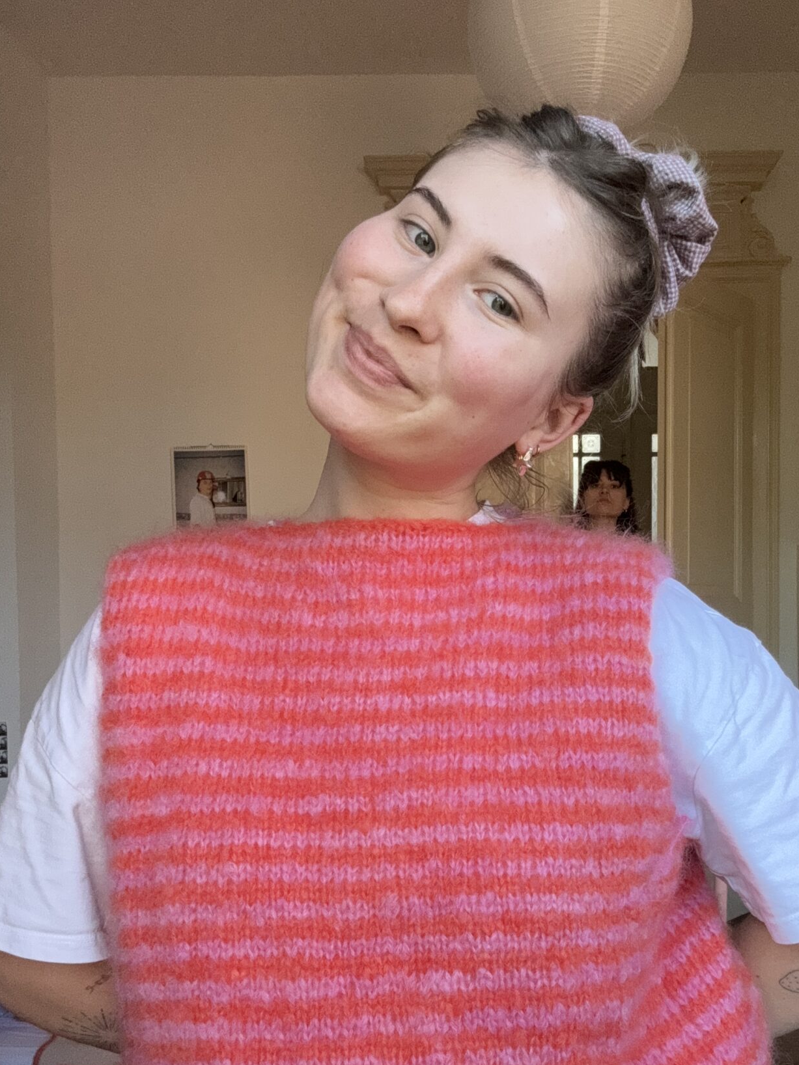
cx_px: 467
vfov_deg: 50.9
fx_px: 1108
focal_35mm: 36
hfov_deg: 39.5
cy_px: 655
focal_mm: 2.69
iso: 64
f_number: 1.9
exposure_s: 1/121
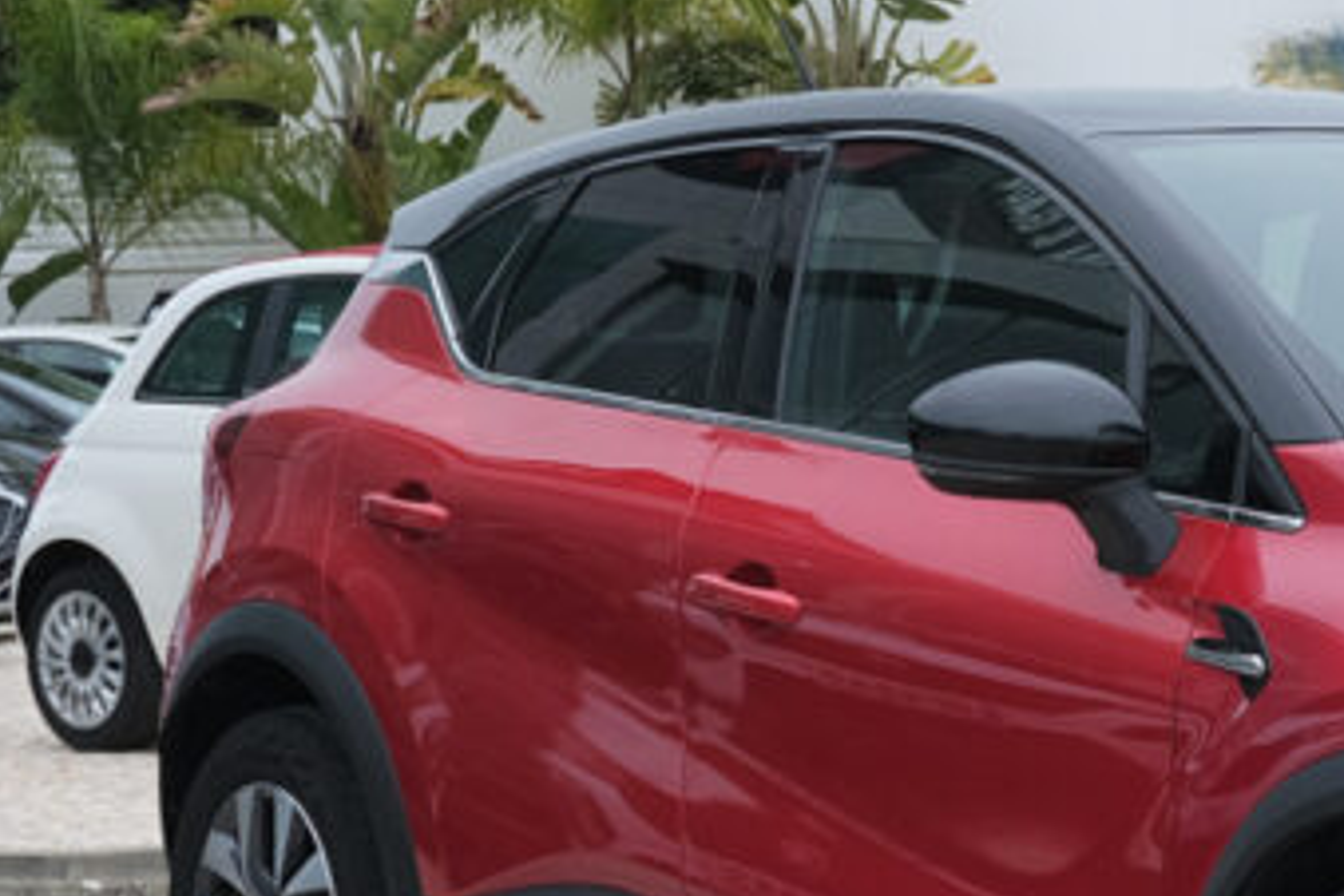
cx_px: 1574
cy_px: 739
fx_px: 4517
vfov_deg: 11.3
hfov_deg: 16.3
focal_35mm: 121
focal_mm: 26.4
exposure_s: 1/200
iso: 640
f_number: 8
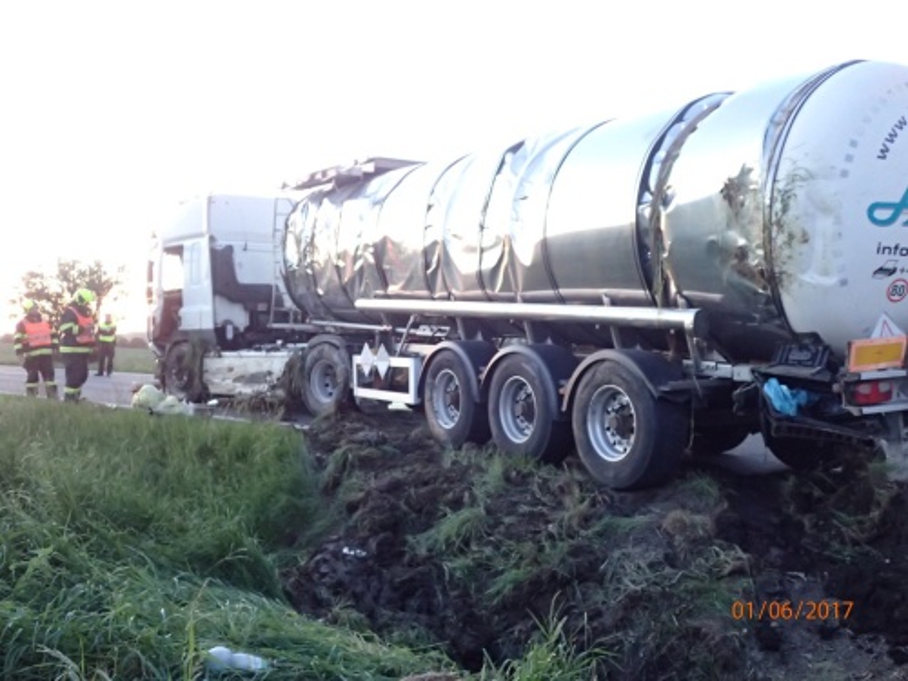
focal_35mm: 35
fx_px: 918
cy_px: 340
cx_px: 454
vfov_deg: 40.7
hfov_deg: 52.6
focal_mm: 6.42
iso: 800
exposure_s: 1/15
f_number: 2.6
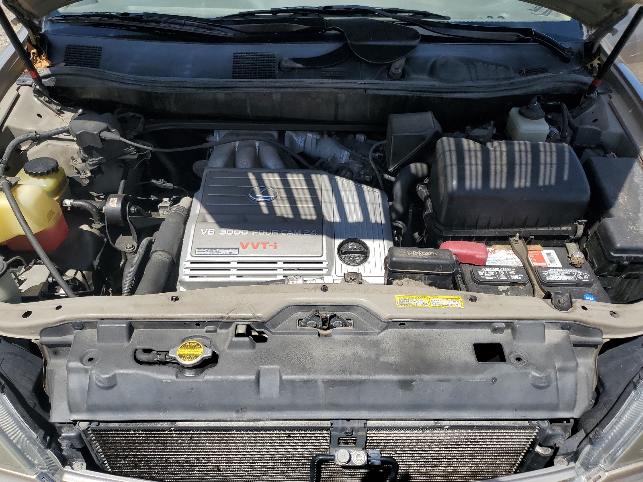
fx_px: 483
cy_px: 241
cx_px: 322
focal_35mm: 26
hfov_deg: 67.3
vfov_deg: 53.1
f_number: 1.5
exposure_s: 1/3333
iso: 50
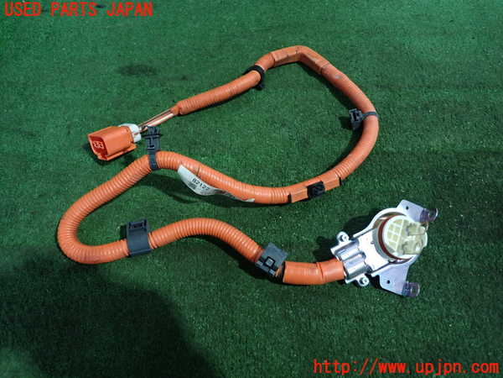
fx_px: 363
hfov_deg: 69.4
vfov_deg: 54.9
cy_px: 189
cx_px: 252
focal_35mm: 25
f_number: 2
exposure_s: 1/30
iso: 320
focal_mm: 4.5
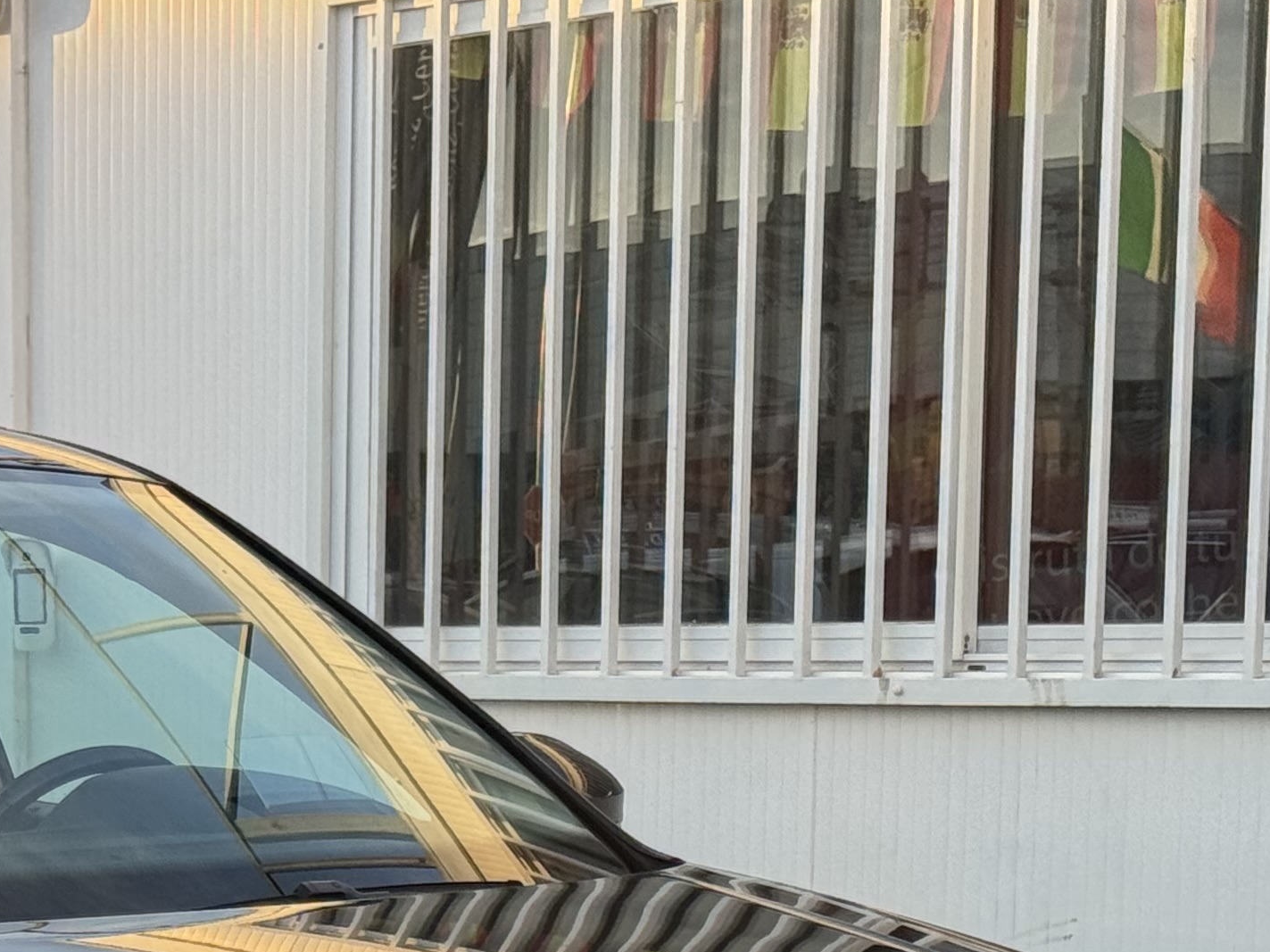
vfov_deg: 10.6
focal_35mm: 136
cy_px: 1329
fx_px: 4989
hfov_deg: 14.2
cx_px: -92
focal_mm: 6.76
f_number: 1.78
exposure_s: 1/582
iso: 64
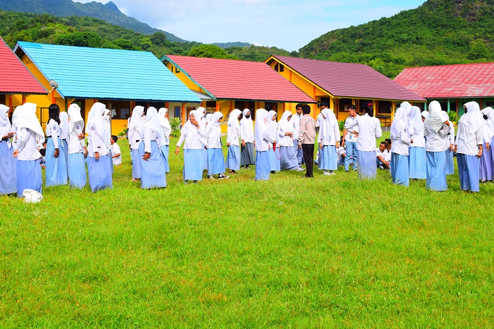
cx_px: 247
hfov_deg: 38.9
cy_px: 164
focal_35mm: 51
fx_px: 700
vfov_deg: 26.5
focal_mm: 34
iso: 200
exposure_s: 1/400
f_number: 10
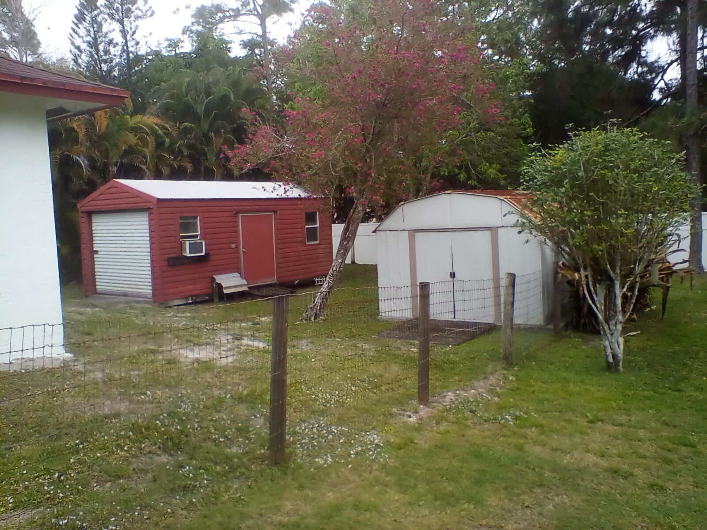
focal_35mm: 31
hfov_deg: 58.4
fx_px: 633
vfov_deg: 45.4
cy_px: 265
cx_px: 354
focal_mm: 2.38
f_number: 2.4
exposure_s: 1/204
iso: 100
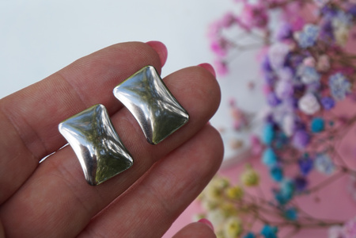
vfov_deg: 18.9
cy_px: 119
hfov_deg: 28.1
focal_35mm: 72
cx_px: 178
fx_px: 712
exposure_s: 1/100
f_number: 8
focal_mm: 48
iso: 100
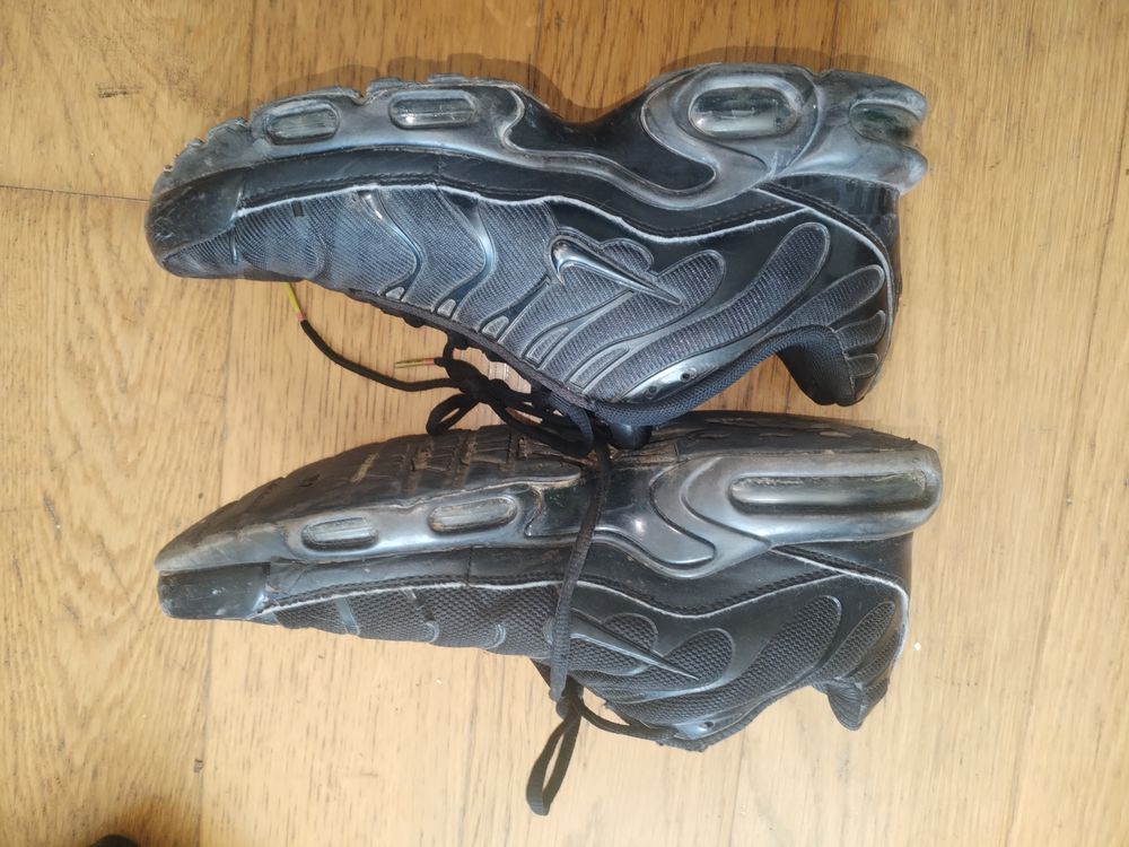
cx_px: 564
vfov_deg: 53.1
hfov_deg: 67.3
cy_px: 424
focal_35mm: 26
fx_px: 848
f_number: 1.8
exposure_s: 1/24
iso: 1001
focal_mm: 4.75
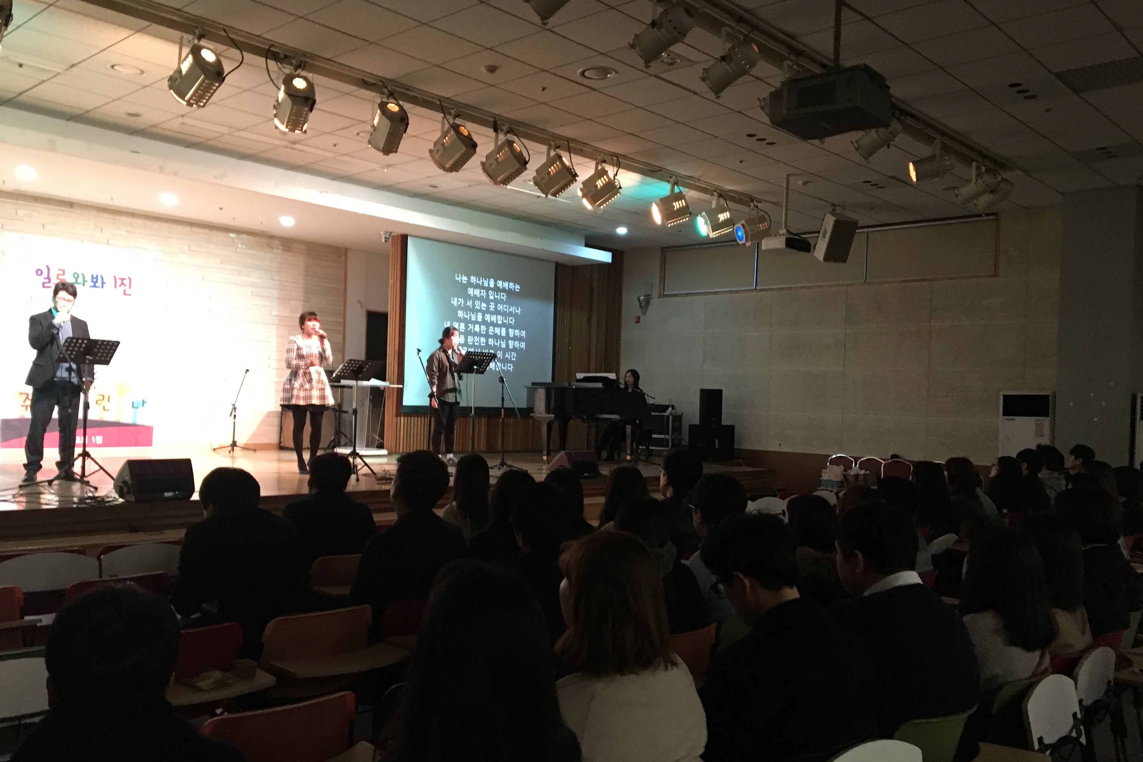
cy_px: 406
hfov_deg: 60.3
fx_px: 984
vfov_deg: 42.3
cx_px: 567
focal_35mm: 31
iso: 200
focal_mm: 4.15
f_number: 2.2
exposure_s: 1/20
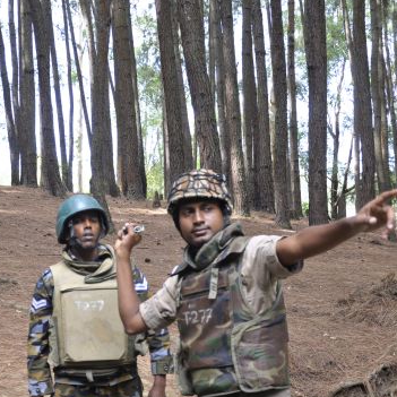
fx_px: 791
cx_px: 105
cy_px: 218
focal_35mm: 61
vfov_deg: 28.1
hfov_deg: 27.8
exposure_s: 1/60
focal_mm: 28
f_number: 4
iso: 200
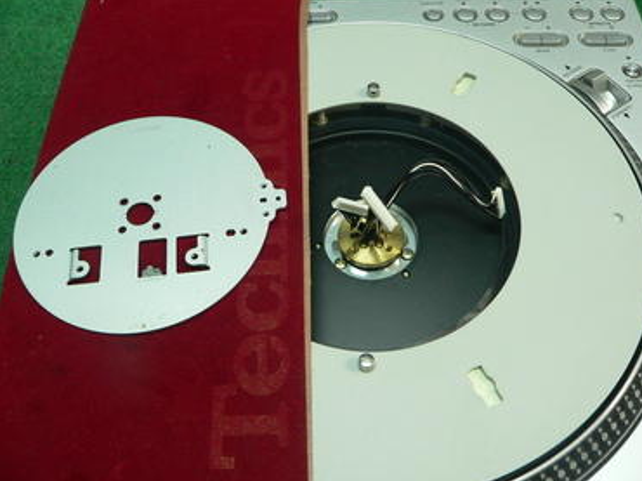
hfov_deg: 50.2
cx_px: 328
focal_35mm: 37
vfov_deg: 38.6
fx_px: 686
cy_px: 244
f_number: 2.8
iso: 200
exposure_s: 1/15
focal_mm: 6
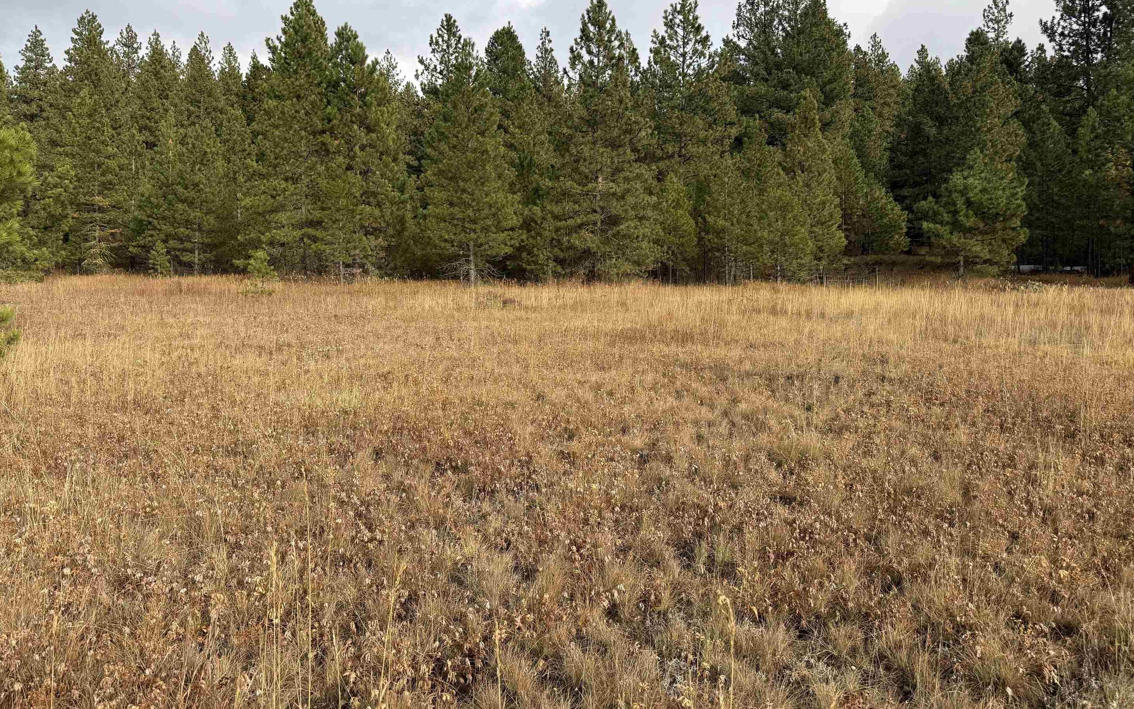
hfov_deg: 68.4
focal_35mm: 27
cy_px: 320
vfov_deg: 46.0
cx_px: 548
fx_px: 834
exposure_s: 1/780
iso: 100
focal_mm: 6.76
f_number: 1.78
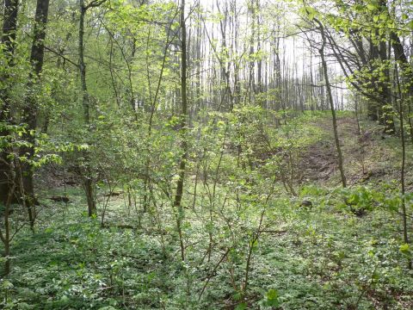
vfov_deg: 44.2
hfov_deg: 56.8
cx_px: 206
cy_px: 155
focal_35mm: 32
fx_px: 382
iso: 100
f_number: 4
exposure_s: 1/160
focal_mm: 5.2
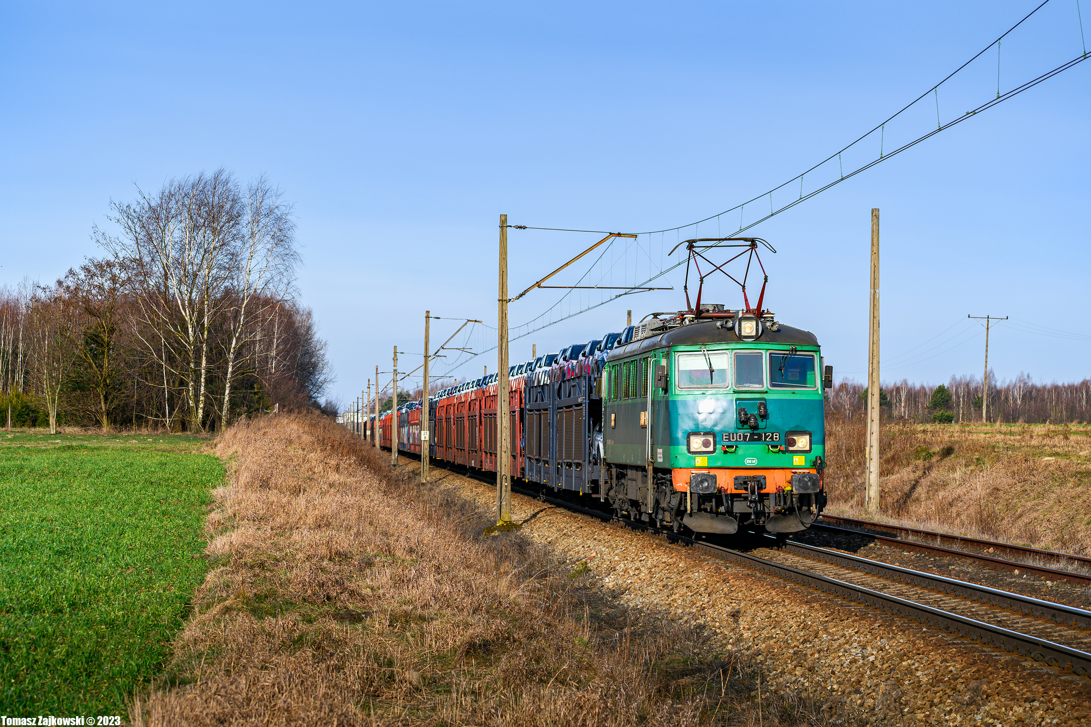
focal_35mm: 108
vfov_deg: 12.7
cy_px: 364
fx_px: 3273
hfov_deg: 18.9
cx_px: 546
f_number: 7.1
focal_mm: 72
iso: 125
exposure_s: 1/400
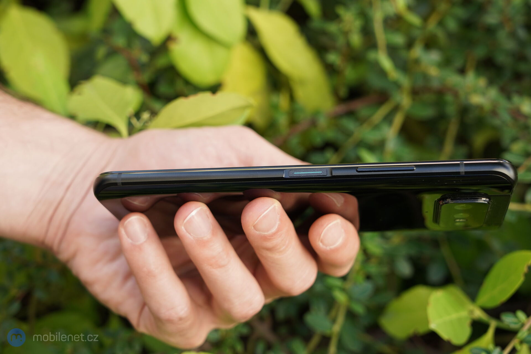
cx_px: 266
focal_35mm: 63
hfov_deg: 31.9
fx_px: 929
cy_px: 177
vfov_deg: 21.6
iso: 500
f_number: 7.1
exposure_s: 1/160
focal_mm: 63
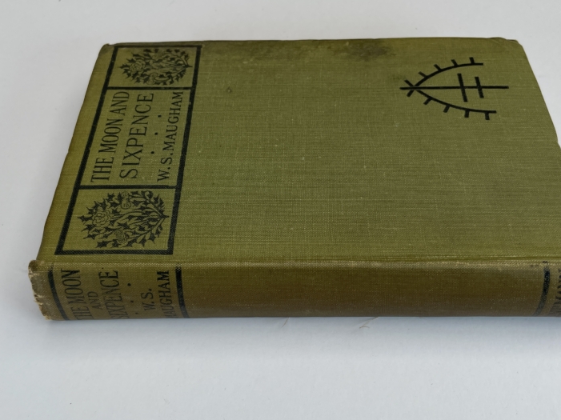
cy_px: 200
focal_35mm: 38
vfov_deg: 37.7
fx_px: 616
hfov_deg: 49.0
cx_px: 289
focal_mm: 4.2
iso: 32
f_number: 1.6
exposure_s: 1/303
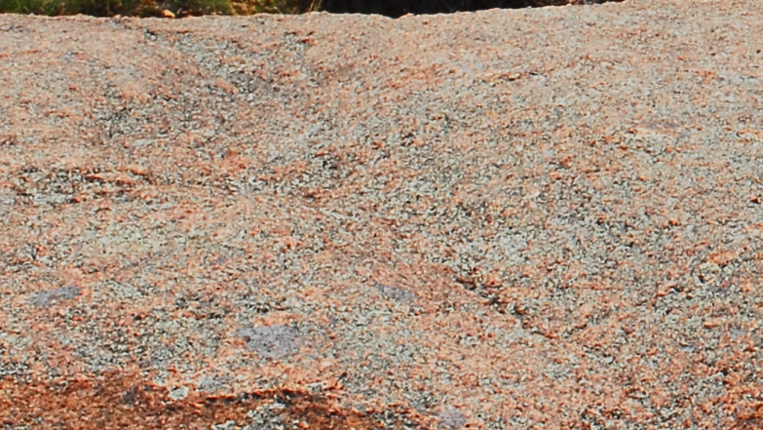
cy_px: -481
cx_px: 1409
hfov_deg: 12.0
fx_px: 3299
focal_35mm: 163
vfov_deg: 7.1
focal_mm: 28
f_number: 16
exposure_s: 1/250
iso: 250
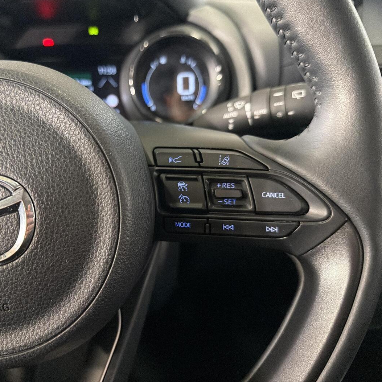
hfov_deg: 55.0
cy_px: 187
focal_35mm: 29
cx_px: 144
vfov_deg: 55.6
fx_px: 362
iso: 2000
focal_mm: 6.76
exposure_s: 1/100
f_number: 1.78
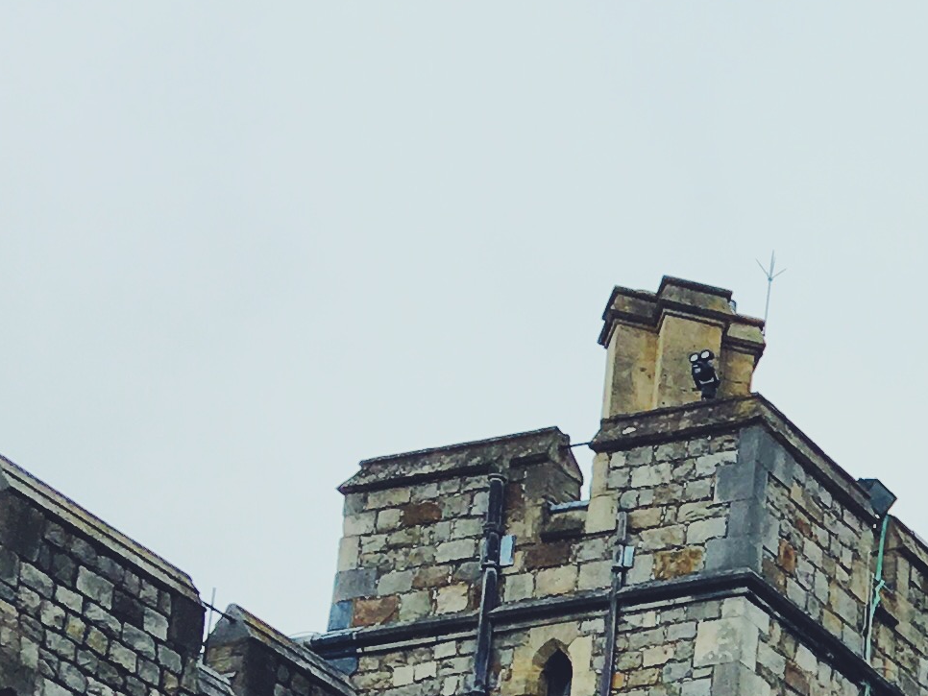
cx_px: 1700
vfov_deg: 11.6
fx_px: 3245
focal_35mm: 121
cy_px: 1116
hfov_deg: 14.3
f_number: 2.2
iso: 25
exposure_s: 1/625
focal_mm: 4.15
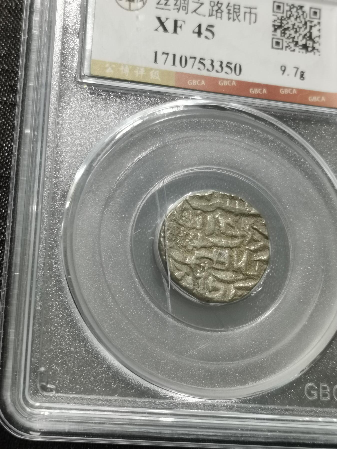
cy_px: 224
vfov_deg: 28.2
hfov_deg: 21.3
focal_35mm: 69
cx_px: 168
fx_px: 896
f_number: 1.8
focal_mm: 5.58
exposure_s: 1/100
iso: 125
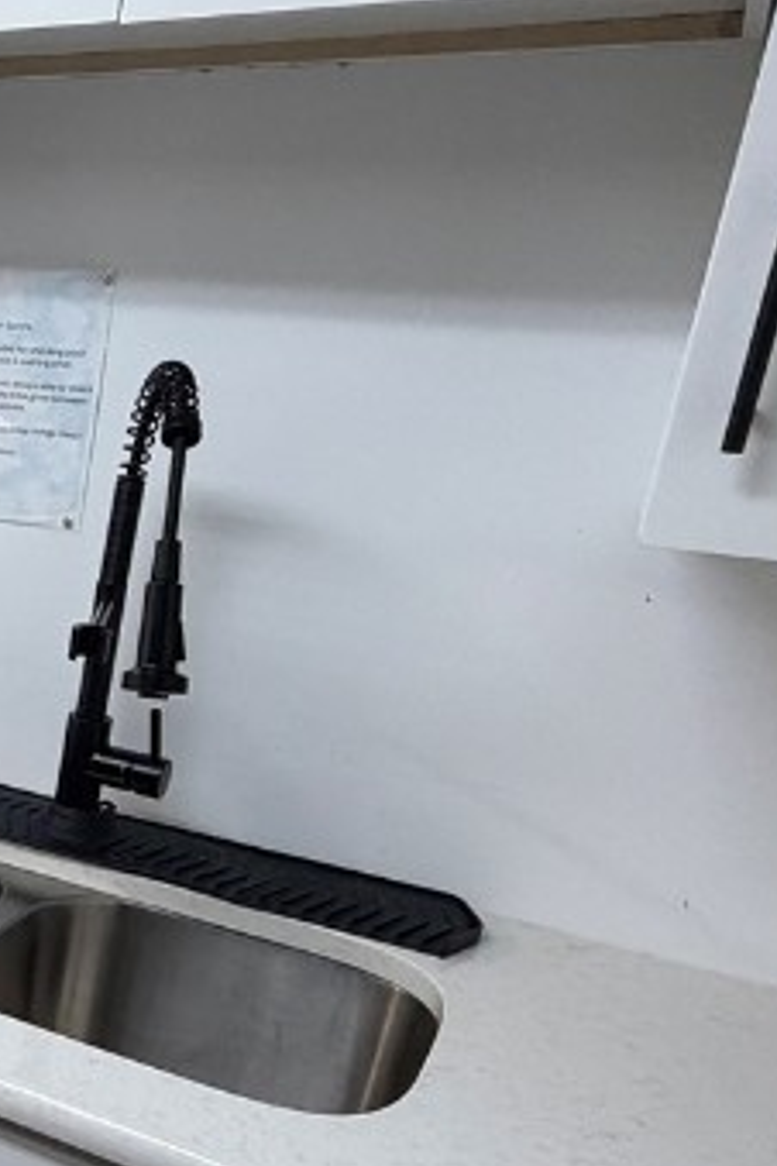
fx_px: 1424
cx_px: -495
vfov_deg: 44.3
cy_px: 695
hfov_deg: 22.6
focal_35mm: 44
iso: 160
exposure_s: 1/60
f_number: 2.2
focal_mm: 2.22
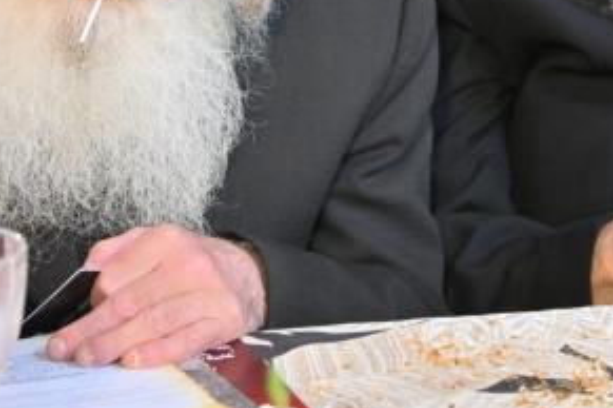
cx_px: 404
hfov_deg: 9.4
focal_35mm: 218
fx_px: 3712
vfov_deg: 6.2
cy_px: -155
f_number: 4
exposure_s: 1/160
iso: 640
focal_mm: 62
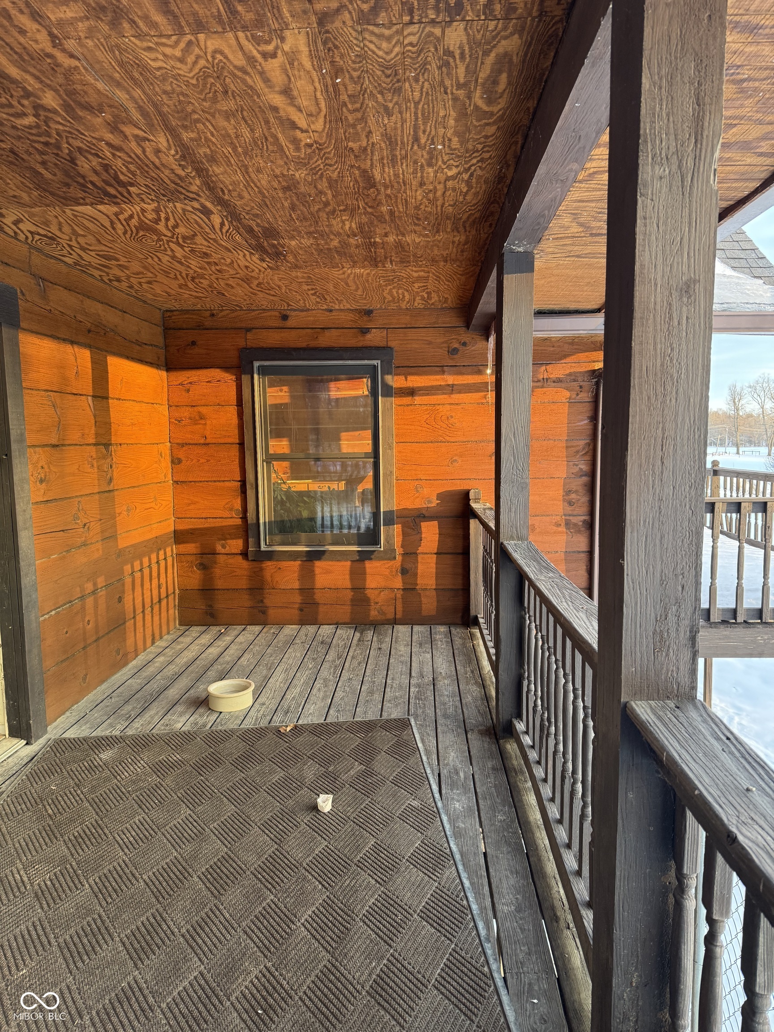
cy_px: 516
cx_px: 387
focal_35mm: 24
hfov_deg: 56.8
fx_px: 716
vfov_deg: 71.6
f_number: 1.78
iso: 200
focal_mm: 6.76
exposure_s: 1/121
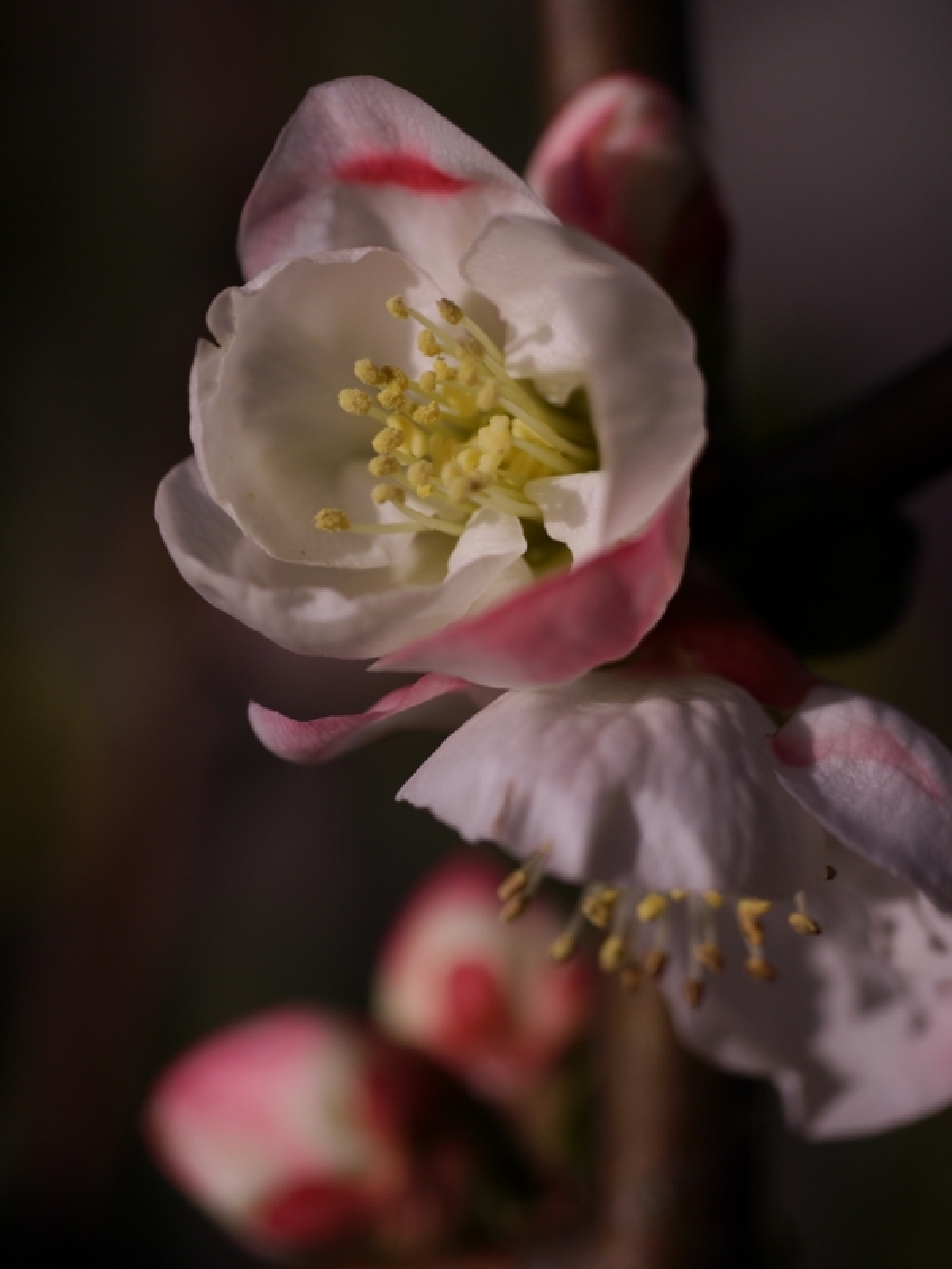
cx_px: 476
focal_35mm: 90
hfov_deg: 16.4
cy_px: 634
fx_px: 3300
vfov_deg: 21.8
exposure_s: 1/4000
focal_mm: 45
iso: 100
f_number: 3.5
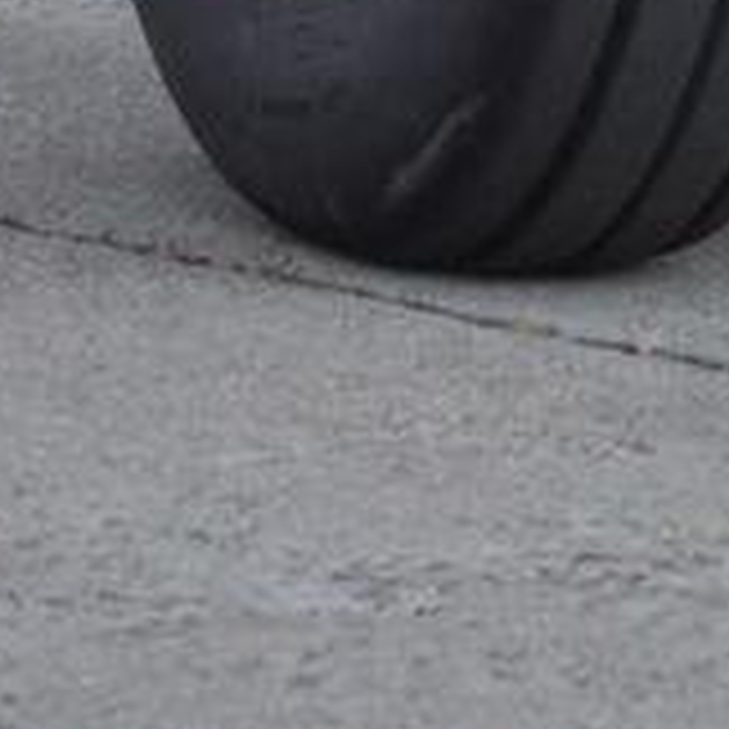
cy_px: -1796
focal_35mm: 704
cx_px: 1274
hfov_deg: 2.5
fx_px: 16774
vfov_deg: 2.4
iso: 200
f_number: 8
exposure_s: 1/320
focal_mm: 70
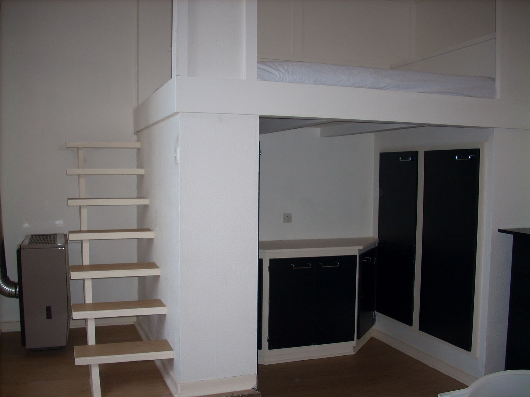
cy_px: 198
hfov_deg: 50.1
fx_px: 567
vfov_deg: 38.7
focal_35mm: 37
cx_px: 265
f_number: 2.8
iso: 64
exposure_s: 1/30
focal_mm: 6.2
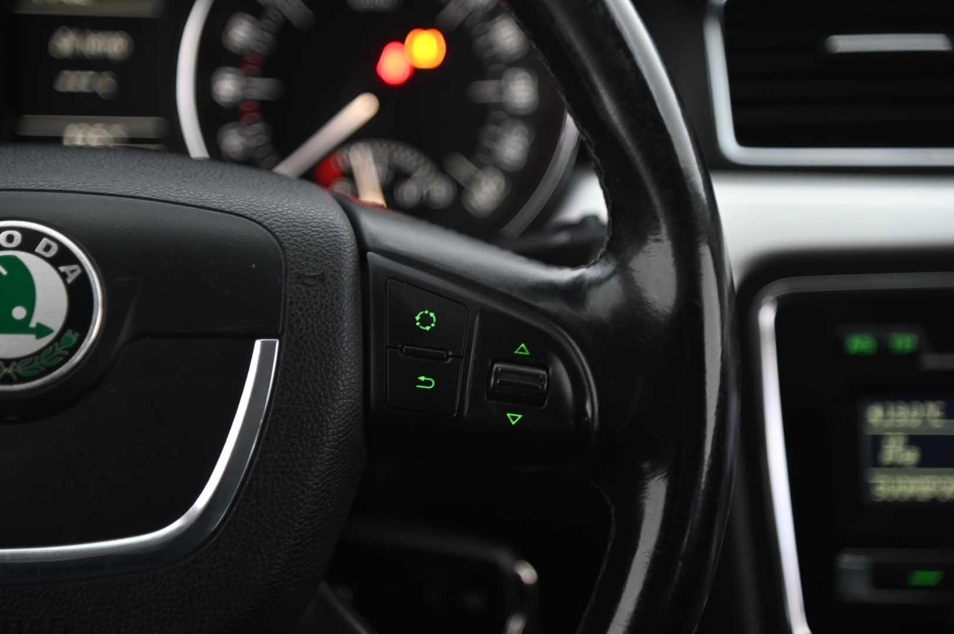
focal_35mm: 120
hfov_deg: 17.1
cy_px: 317
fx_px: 3177
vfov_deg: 11.4
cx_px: 477
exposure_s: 1/15
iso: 2000
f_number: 4
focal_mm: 120
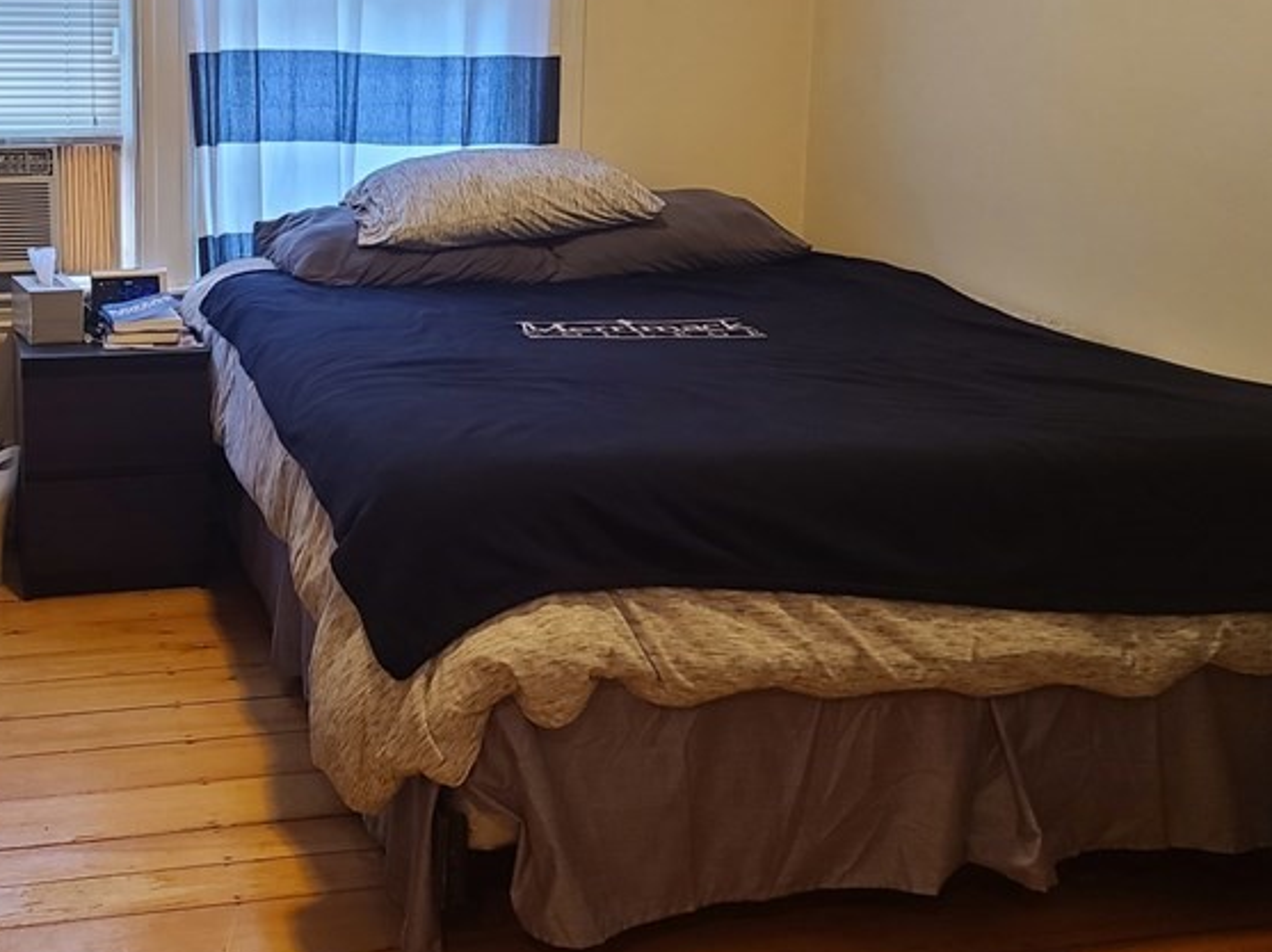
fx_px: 1689
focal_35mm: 46
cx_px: 331
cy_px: 292
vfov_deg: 31.2
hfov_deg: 40.2
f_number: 1.8
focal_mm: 7
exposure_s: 1/59
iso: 200
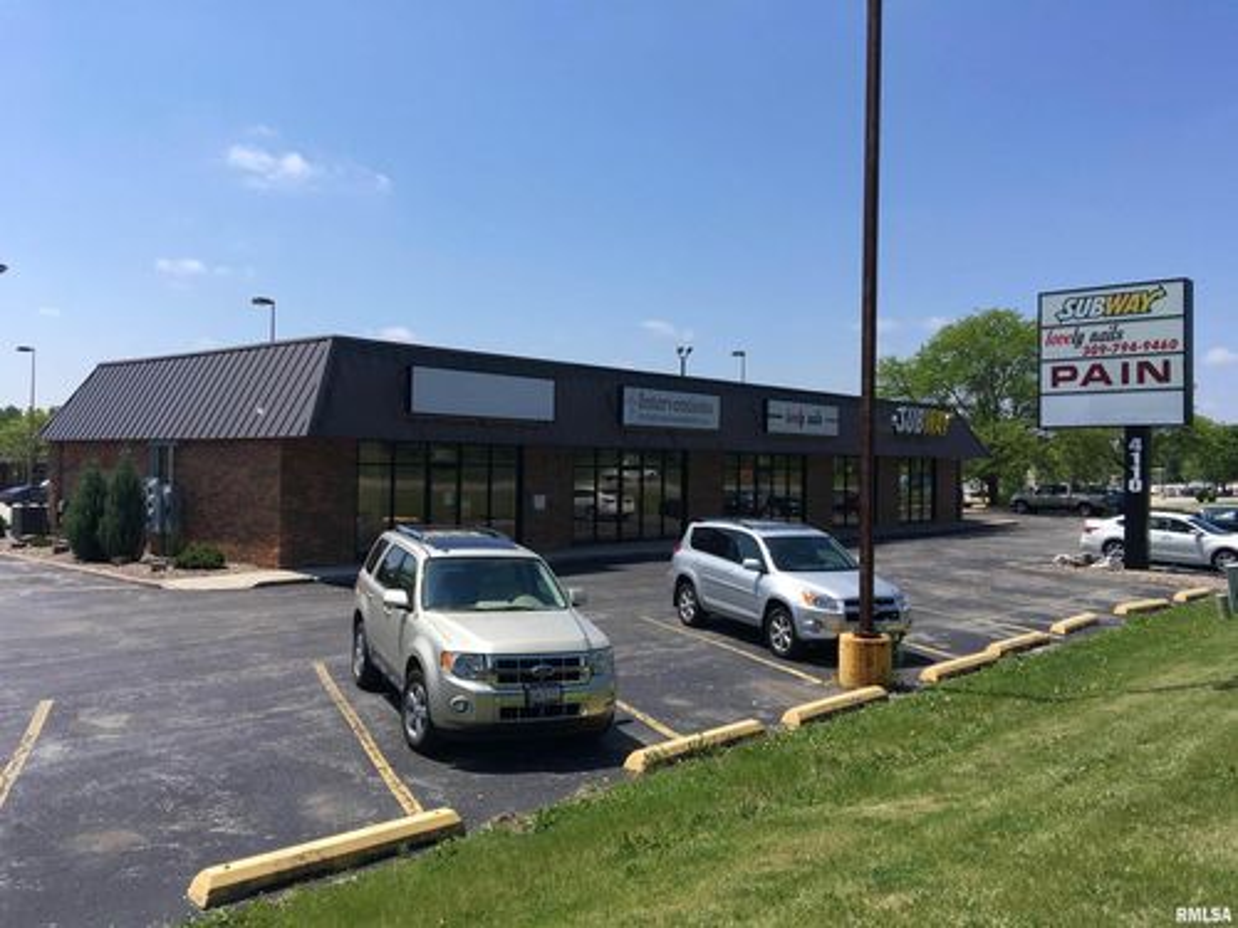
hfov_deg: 61.7
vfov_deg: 48.2
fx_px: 1037
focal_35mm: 29
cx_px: 619
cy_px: 464
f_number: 2.2
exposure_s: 1/1508
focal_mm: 4.15
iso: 25
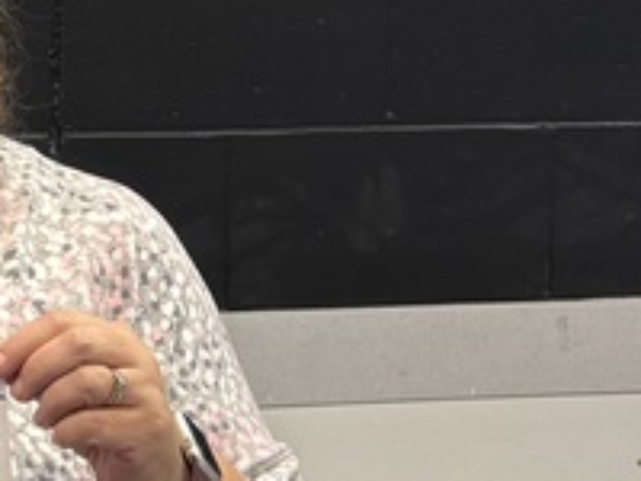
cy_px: -61
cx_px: -612
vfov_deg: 11.0
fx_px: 2463
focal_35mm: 133
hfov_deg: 13.0
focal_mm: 5.96
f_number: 1.6
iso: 80
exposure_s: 1/60
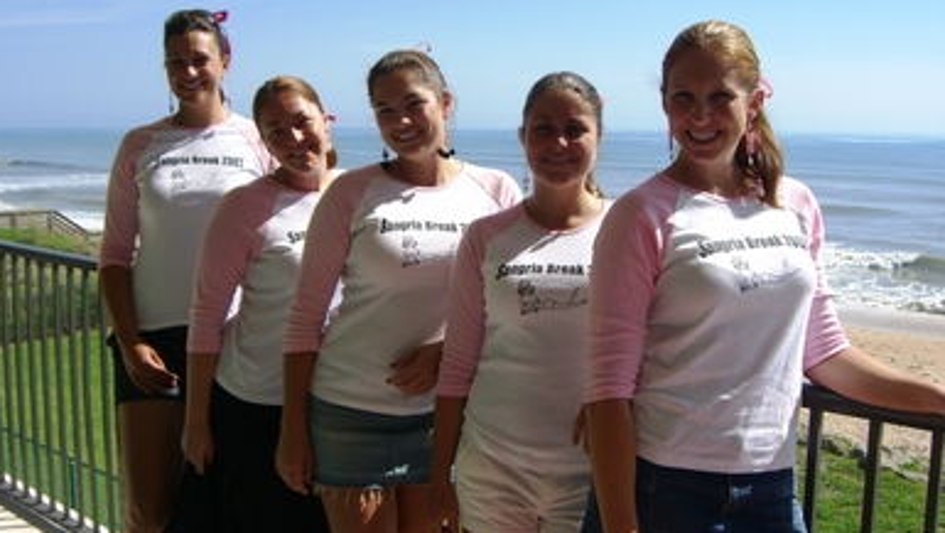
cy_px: 274
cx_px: 468
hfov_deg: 48.3
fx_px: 1053
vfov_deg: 28.4
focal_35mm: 42
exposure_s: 1/200
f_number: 8
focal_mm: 7.9
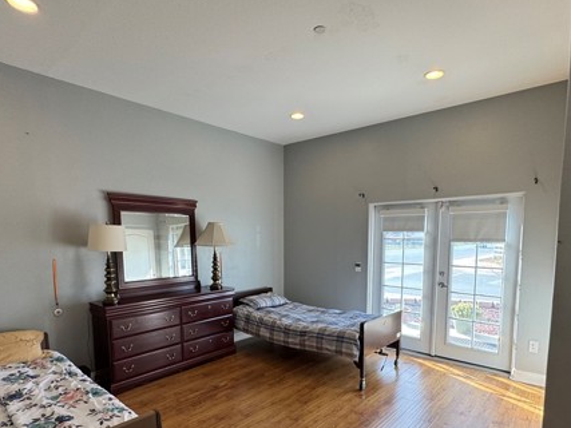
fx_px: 346
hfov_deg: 79.0
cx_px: 294
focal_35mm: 21
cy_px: 272
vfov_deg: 62.4
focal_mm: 2.22
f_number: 2.2
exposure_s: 1/120
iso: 80
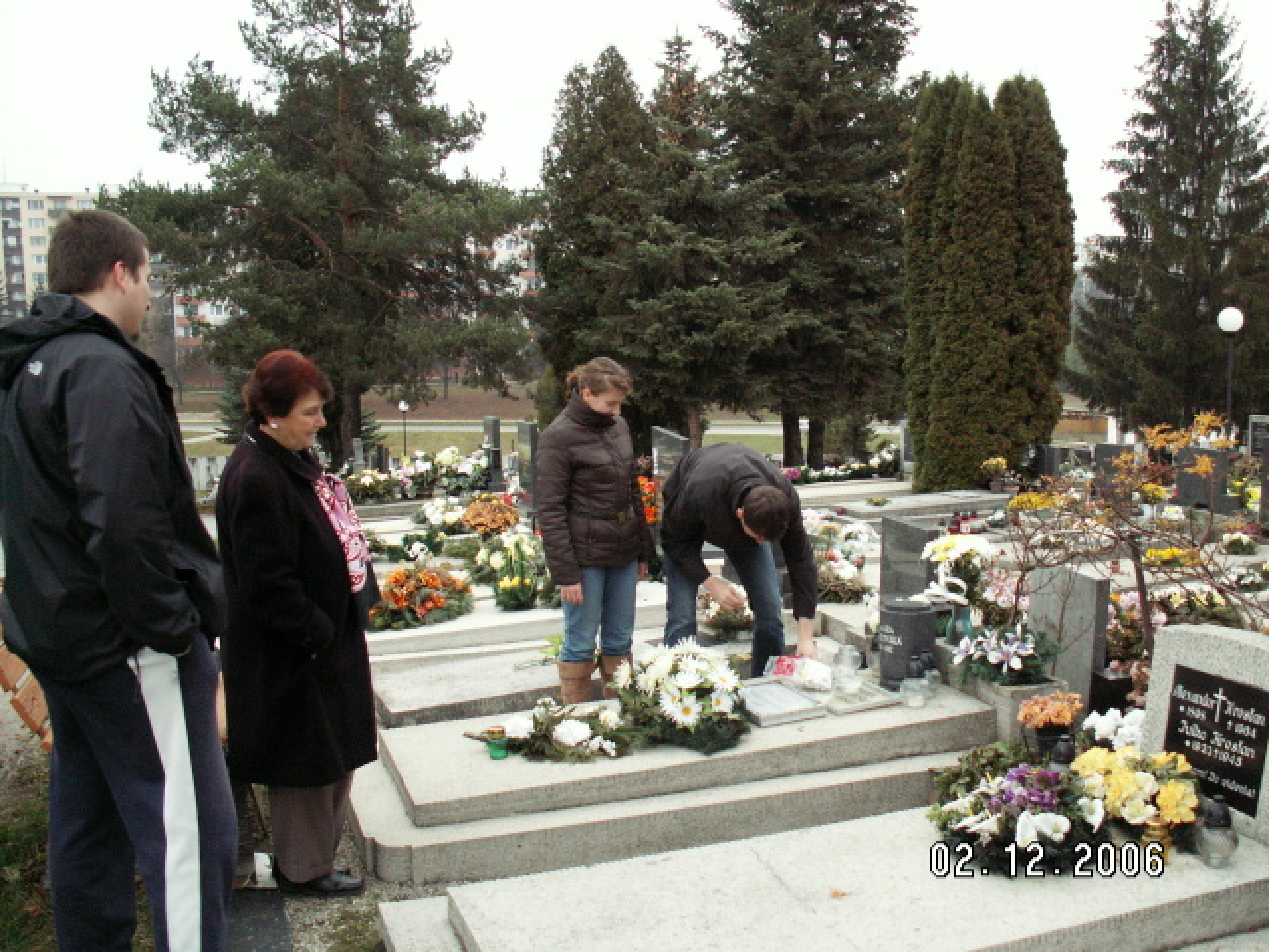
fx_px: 1283
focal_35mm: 35
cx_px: 634
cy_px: 476
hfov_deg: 52.6
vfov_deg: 40.7
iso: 160
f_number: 2.8
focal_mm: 5.86
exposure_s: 1/25
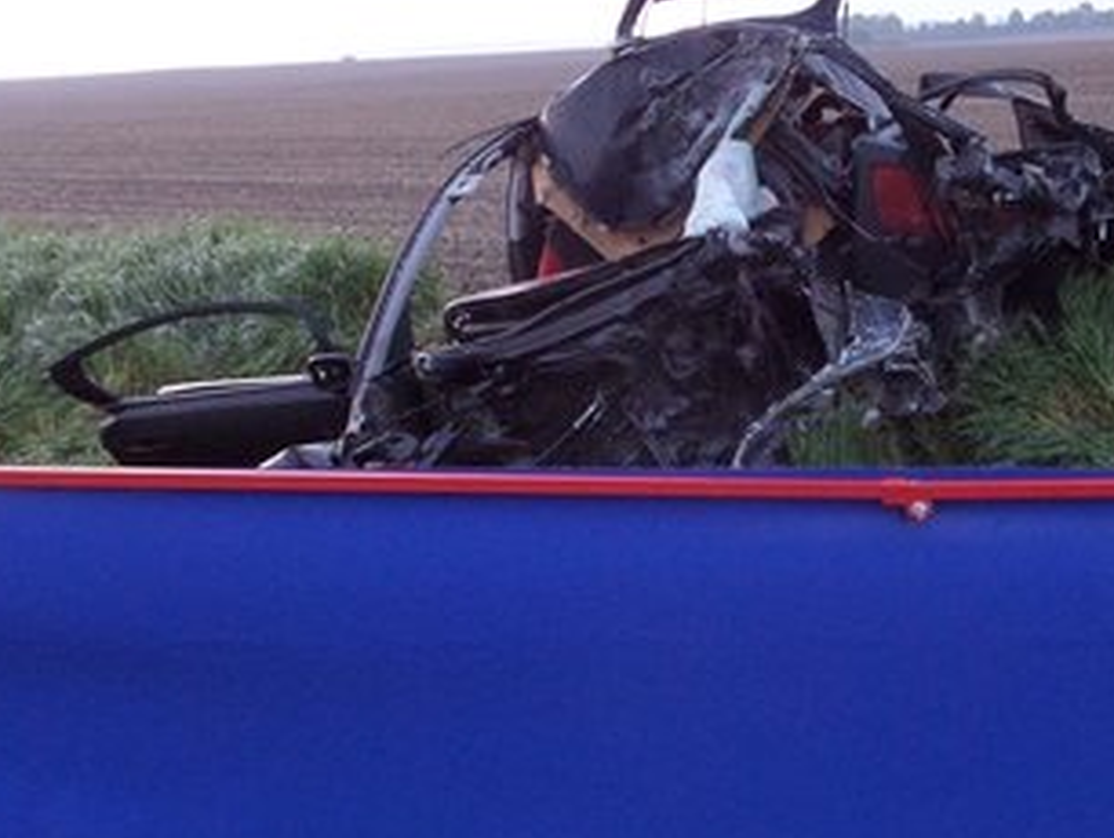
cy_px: 426
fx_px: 1643
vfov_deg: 28.6
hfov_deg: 37.1
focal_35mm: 51
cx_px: 724
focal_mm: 4
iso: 200
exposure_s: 1/20
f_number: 3.2
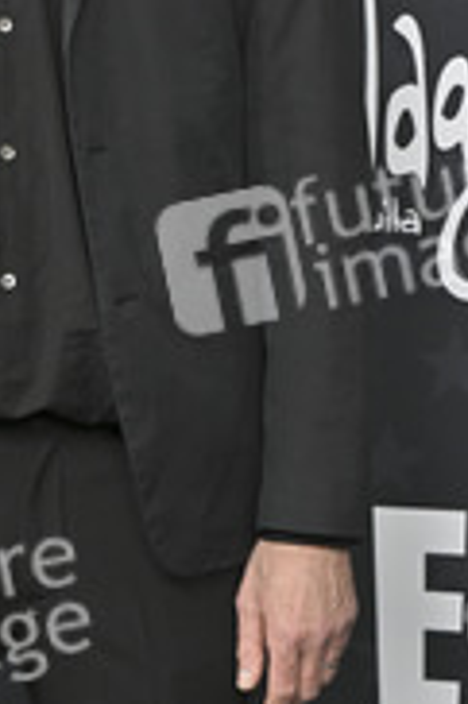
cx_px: 4
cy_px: 50
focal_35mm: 176
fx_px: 3438
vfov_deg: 11.6
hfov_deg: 7.8
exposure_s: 1/320
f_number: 5.6
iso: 1250
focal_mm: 80
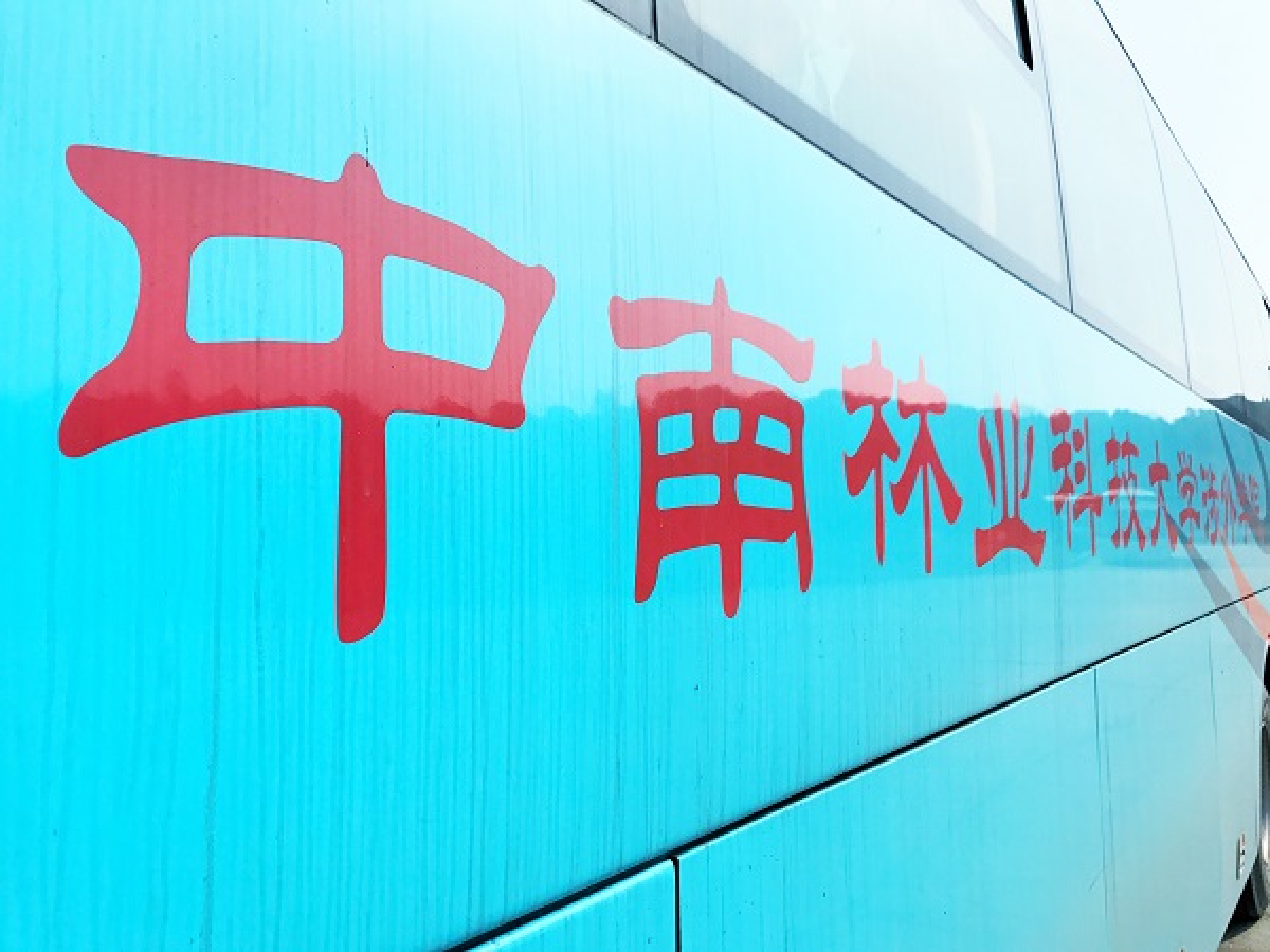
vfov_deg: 49.7
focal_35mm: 28
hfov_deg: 63.4
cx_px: 635
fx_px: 1027
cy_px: 476
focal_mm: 3.99
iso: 20
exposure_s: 1/5650
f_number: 1.8
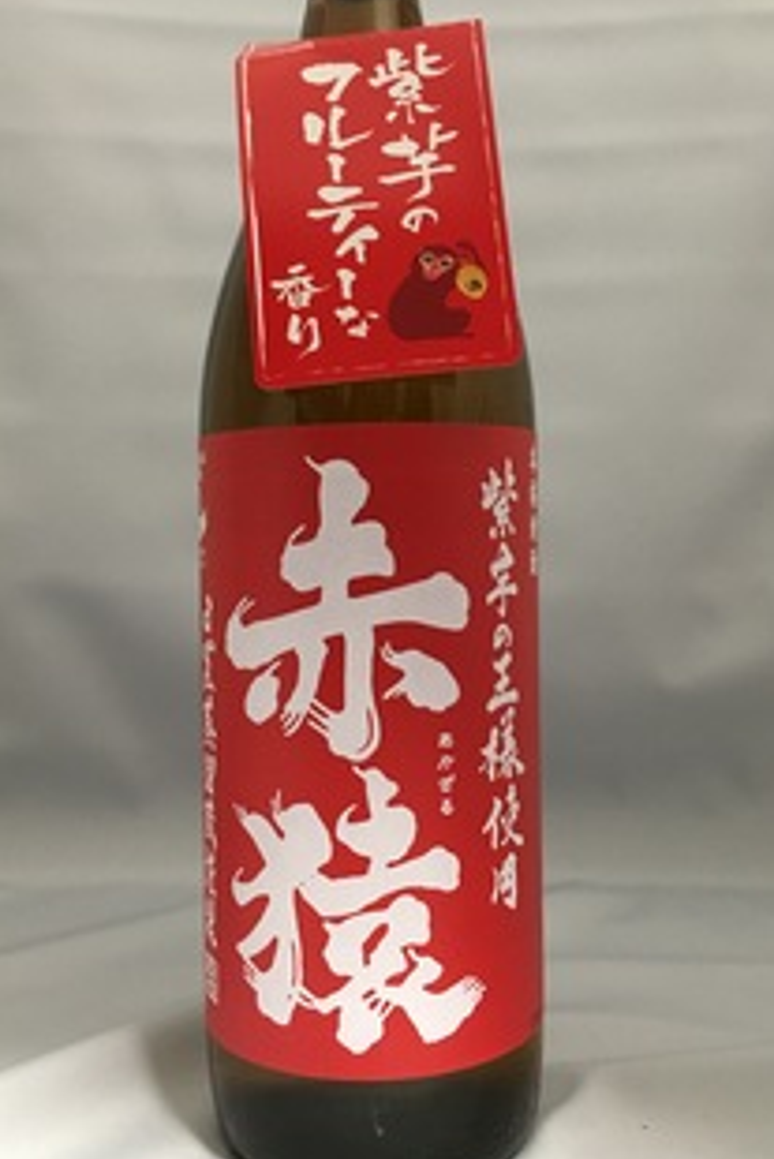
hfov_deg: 37.9
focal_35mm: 35
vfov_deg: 54.4
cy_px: 561
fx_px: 1127
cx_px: 370
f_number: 2.2
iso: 200
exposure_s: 1/15
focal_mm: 4.15
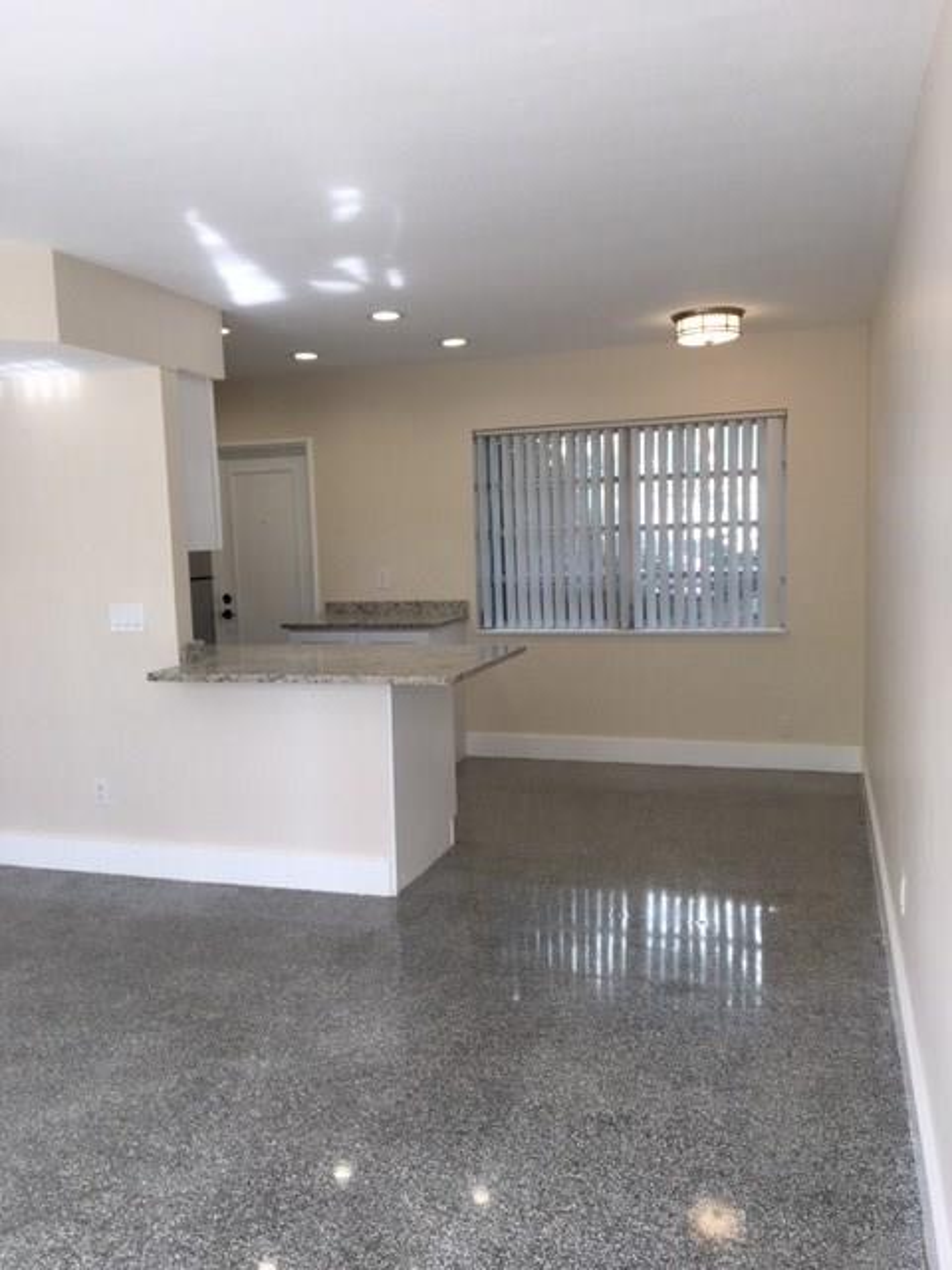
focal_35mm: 29
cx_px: 476
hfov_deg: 48.2
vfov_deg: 61.7
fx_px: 1063
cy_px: 635
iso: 32
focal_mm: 4.15
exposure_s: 1/120
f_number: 2.2
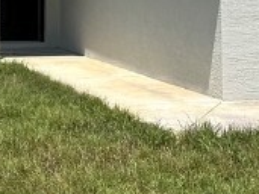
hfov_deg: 13.5
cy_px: -76
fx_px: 1077
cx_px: -8
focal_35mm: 144
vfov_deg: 10.0
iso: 80
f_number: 1.78
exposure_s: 1/7042
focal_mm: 6.86
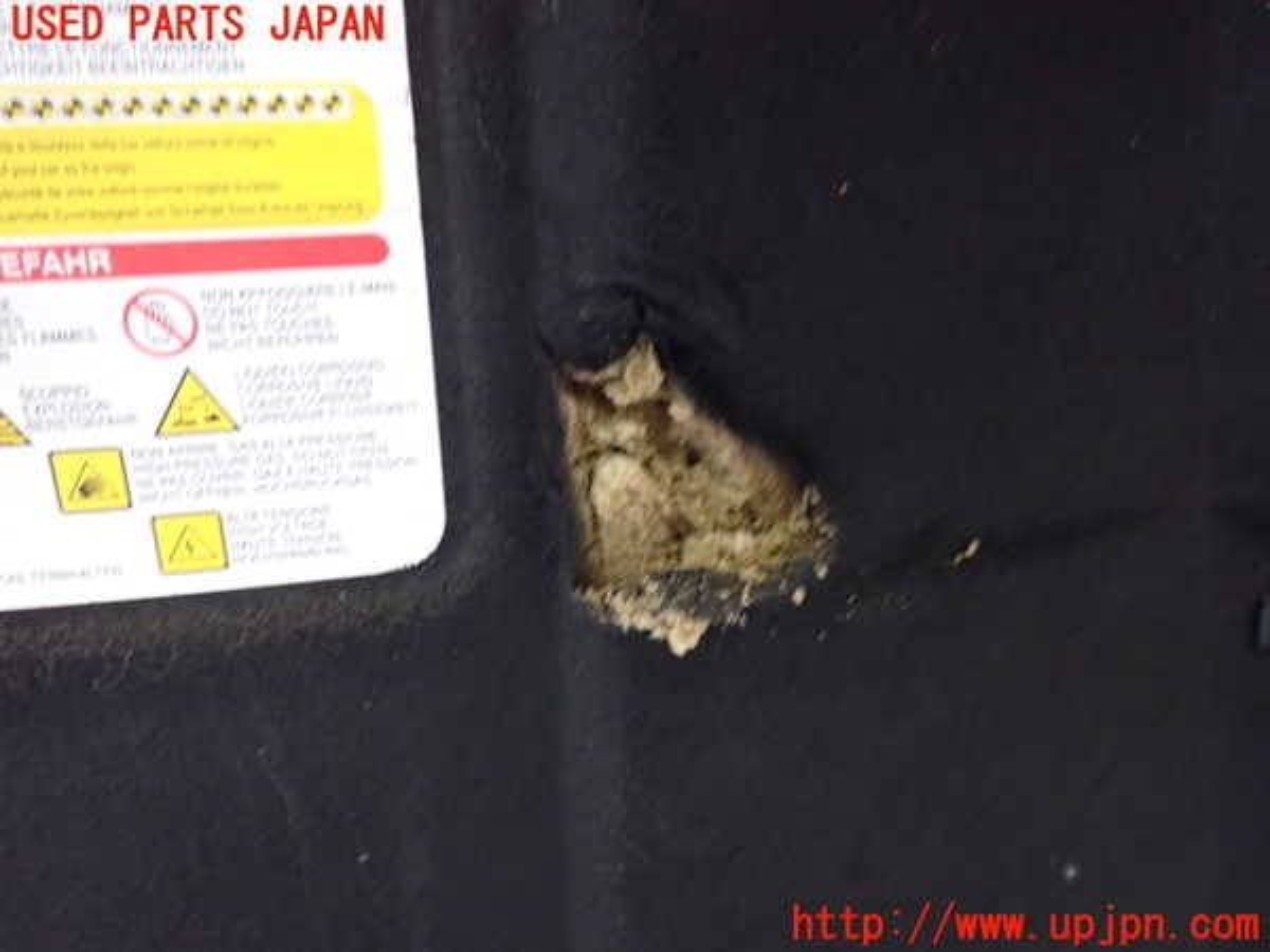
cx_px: 635
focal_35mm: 30
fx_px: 1101
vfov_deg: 46.8
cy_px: 476
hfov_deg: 60.0
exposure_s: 1/15
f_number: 2.3
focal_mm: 5.4
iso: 800
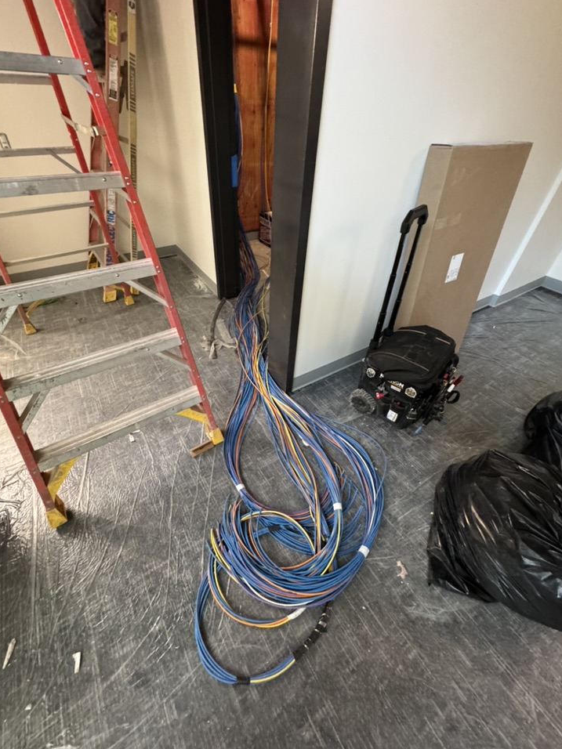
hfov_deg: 81.7
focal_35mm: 15
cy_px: 361
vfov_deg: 98.1
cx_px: 271
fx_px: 325
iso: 800
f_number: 2.2
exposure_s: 1/60
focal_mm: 2.22
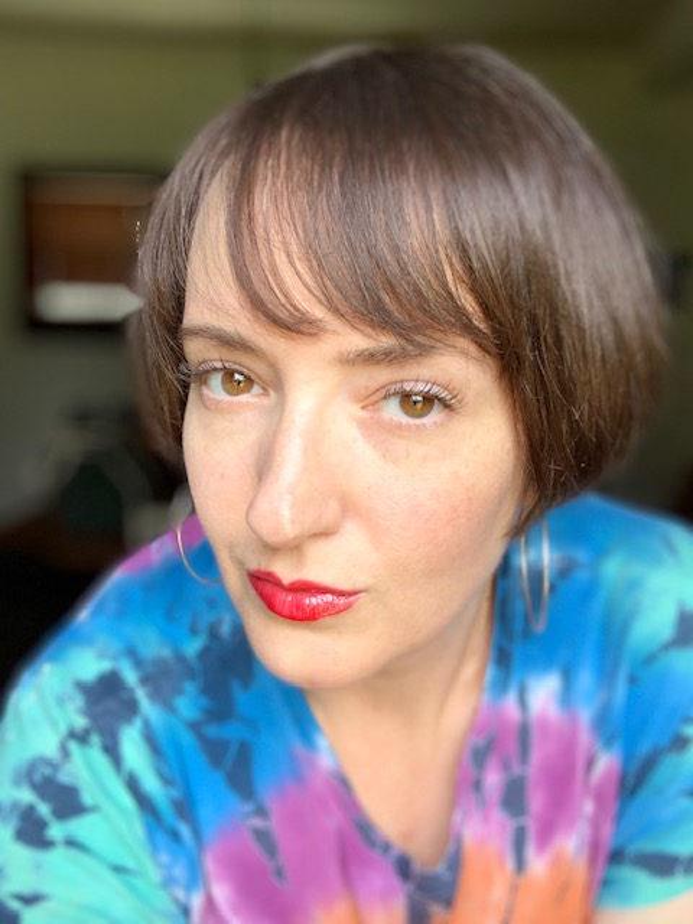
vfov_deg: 56.8
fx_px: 854
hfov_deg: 44.2
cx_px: 346
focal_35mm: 32
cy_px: 462
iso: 50
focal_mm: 2.87
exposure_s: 1/121
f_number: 2.2
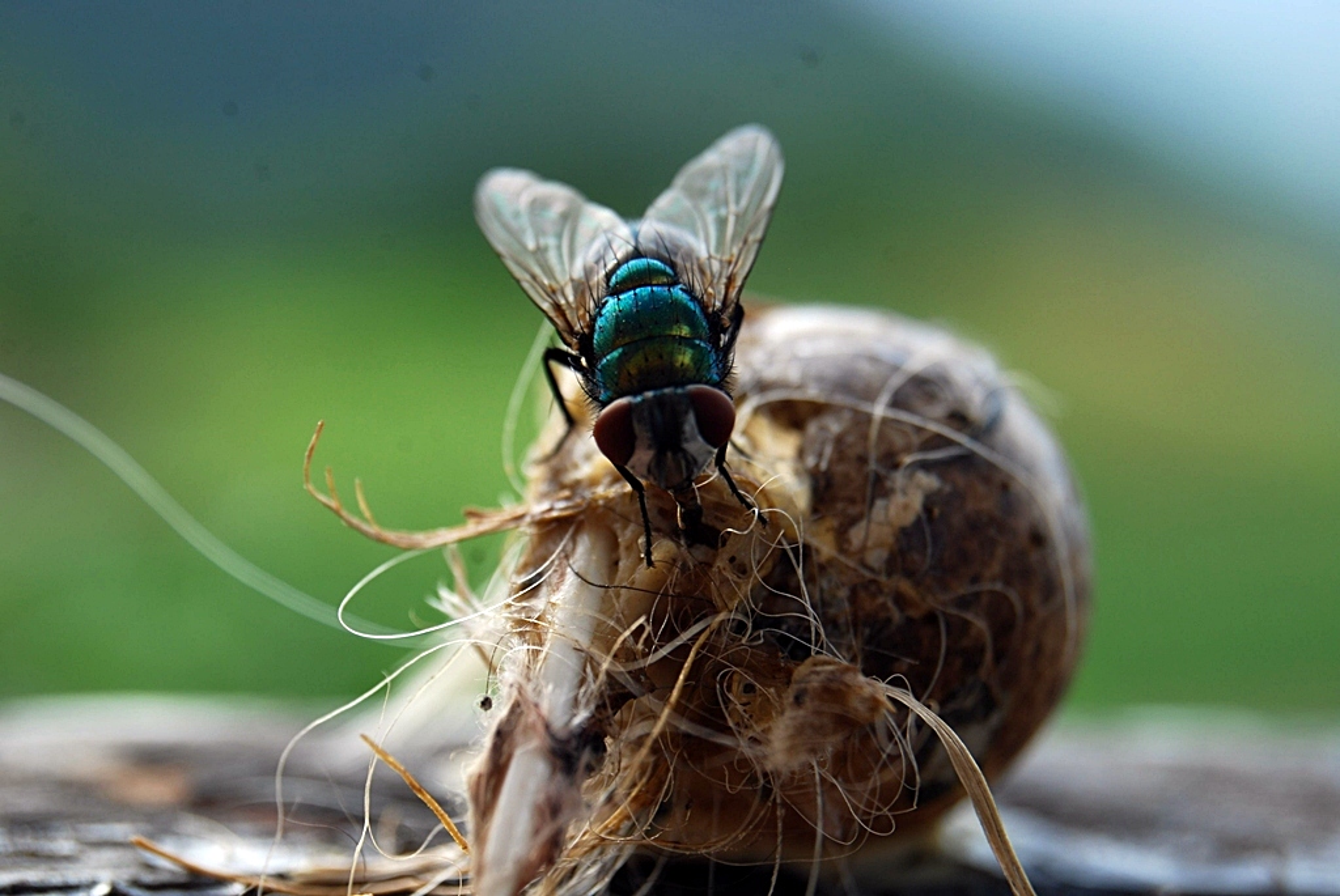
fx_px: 3074
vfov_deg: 16.6
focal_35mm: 82
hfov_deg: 24.6
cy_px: 448
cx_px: 670
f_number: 8
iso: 100
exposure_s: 1/60
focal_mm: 55
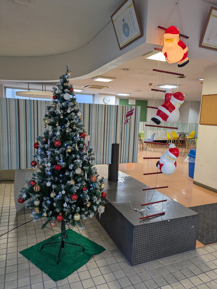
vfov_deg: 69.4
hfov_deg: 54.9
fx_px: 209
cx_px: 108
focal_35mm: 25
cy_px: 144
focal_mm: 5.43
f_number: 1.89
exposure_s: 1/50
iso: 61
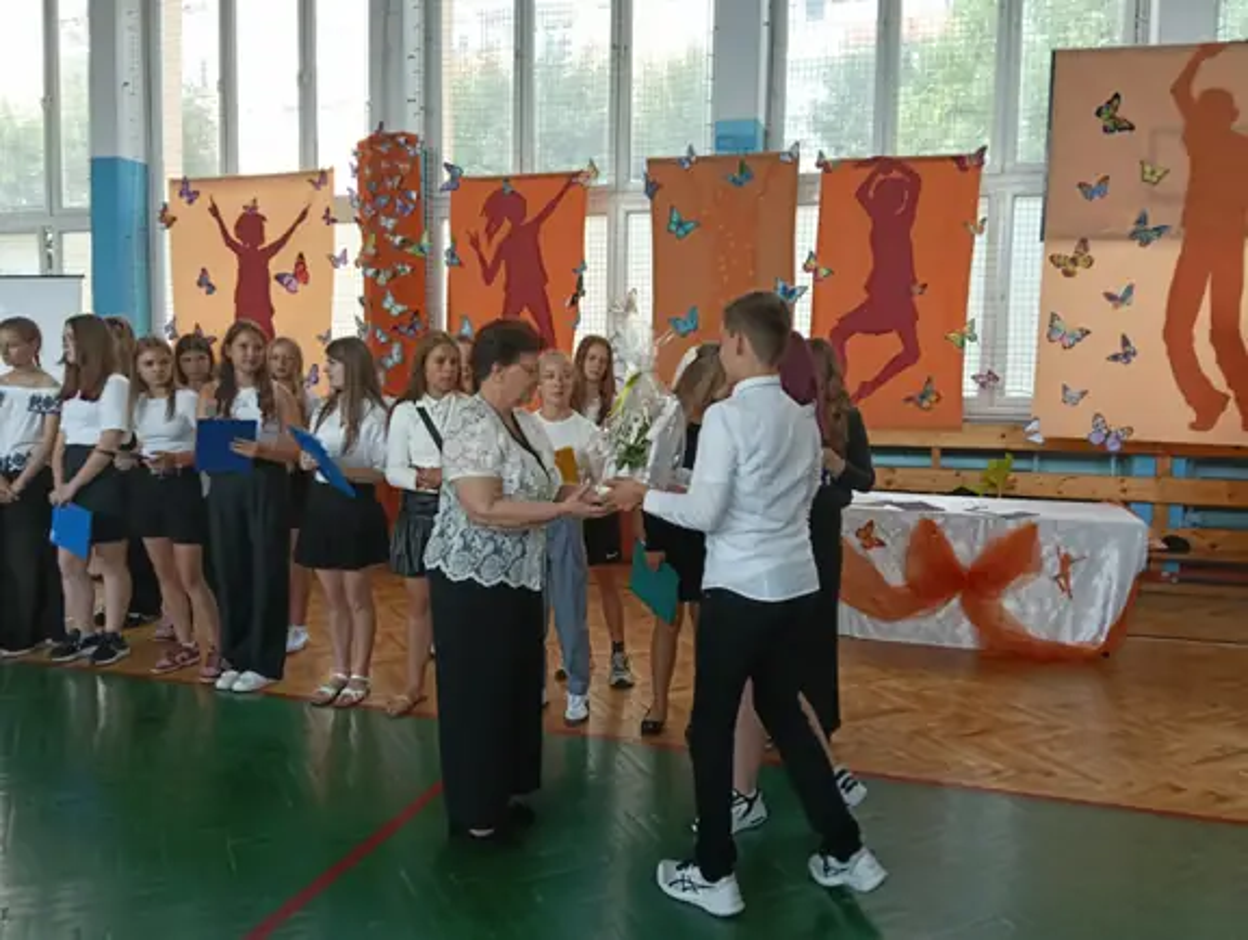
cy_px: 470
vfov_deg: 51.5
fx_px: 975
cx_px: 624
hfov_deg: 65.2
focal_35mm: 27
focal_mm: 3.98
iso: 125
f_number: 1.8
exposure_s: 1/100
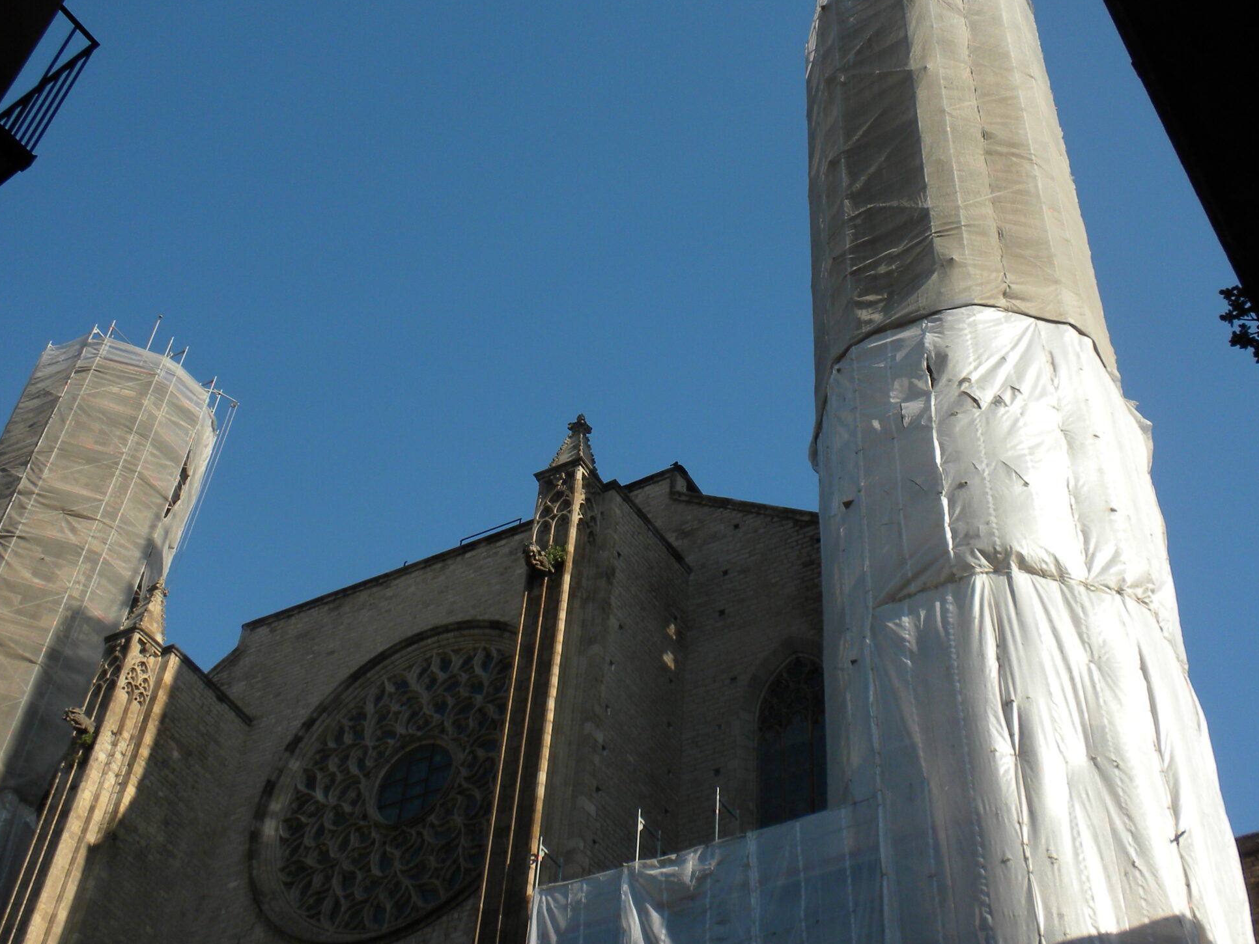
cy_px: 400
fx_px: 1782
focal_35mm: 49
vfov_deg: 29.6
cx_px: 608
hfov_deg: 38.9
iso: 64
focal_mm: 6.6
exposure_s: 1/108
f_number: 10
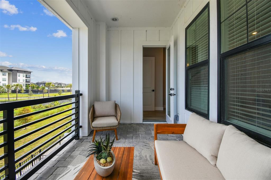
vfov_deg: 77.3
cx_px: 136
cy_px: 90
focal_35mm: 15
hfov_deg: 100.4
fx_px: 113
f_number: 7.1
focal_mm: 10
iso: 100
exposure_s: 1/125
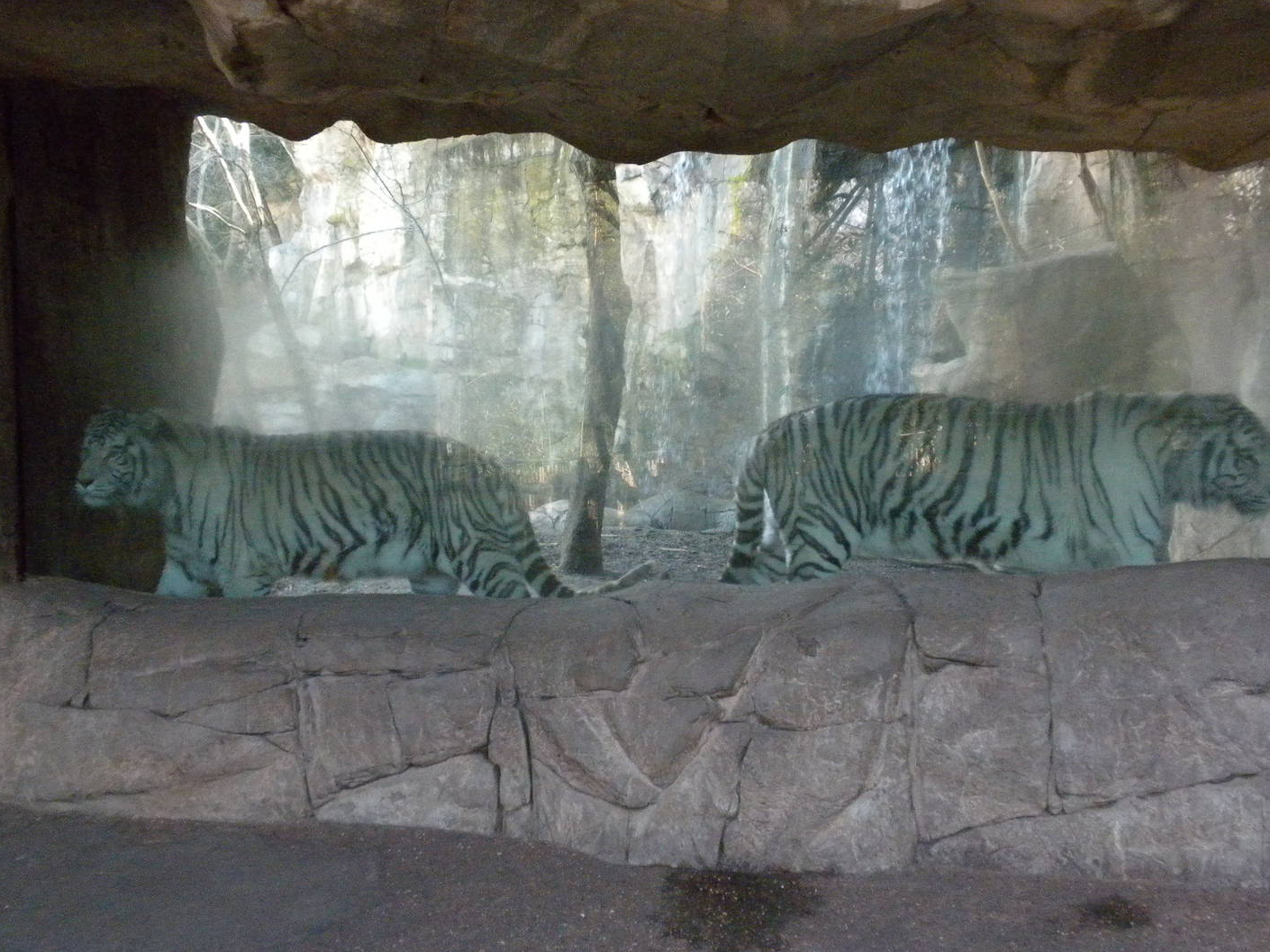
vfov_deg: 34.3
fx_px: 1541
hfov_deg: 44.8
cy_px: 477
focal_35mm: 42
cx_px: 626
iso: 689
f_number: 3.5
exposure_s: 1/164
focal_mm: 6.6
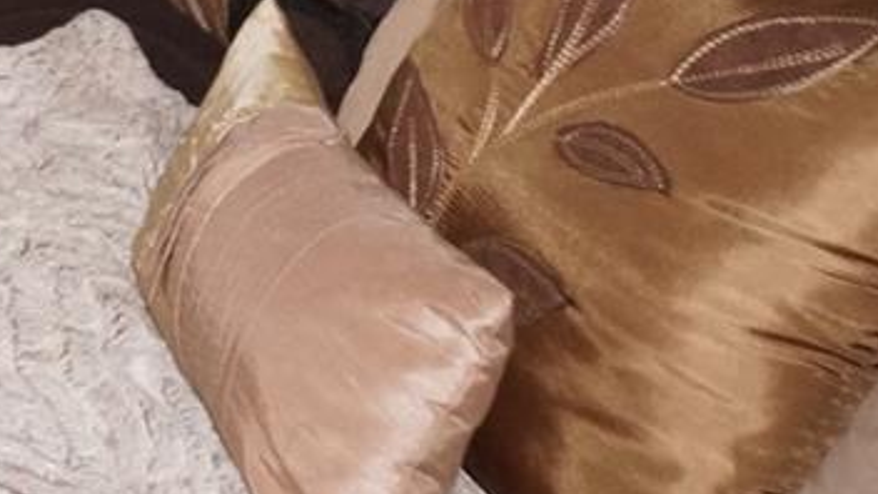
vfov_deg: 9.9
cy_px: -484
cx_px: -1078
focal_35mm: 114
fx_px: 2654
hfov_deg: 14.3
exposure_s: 1/160
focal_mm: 16
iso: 800
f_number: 4
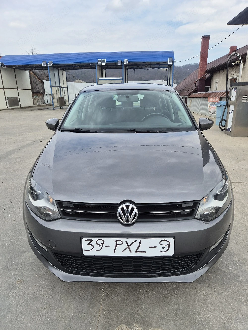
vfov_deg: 73.9
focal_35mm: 23
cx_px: 124
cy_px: 165
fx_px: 220
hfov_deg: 58.9
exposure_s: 1/833
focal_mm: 5.4
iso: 25
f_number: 1.8
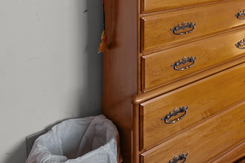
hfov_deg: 31.4
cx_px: 339
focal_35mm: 43
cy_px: -58
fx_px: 292
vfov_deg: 25.9
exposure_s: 1/2.5
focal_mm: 14
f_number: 8
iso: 800
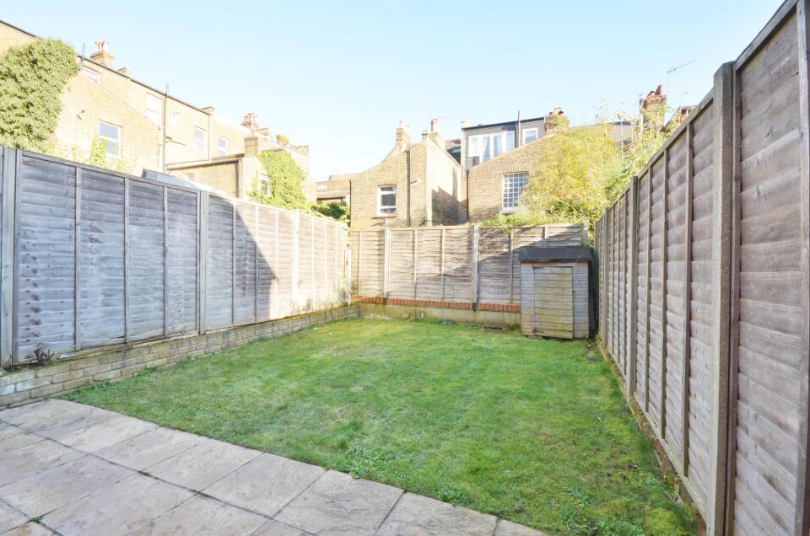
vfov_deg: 73.5
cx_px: 392
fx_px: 359
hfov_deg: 96.8
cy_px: 259
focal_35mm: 16
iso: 100
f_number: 16
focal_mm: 10
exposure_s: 1/4
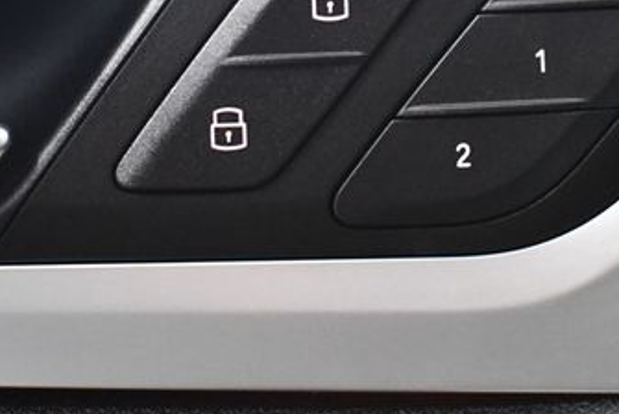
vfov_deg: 16.2
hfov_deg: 24.1
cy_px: 107
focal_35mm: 84
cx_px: 397
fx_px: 1446
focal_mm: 22
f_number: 3.8
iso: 4500
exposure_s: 1/60
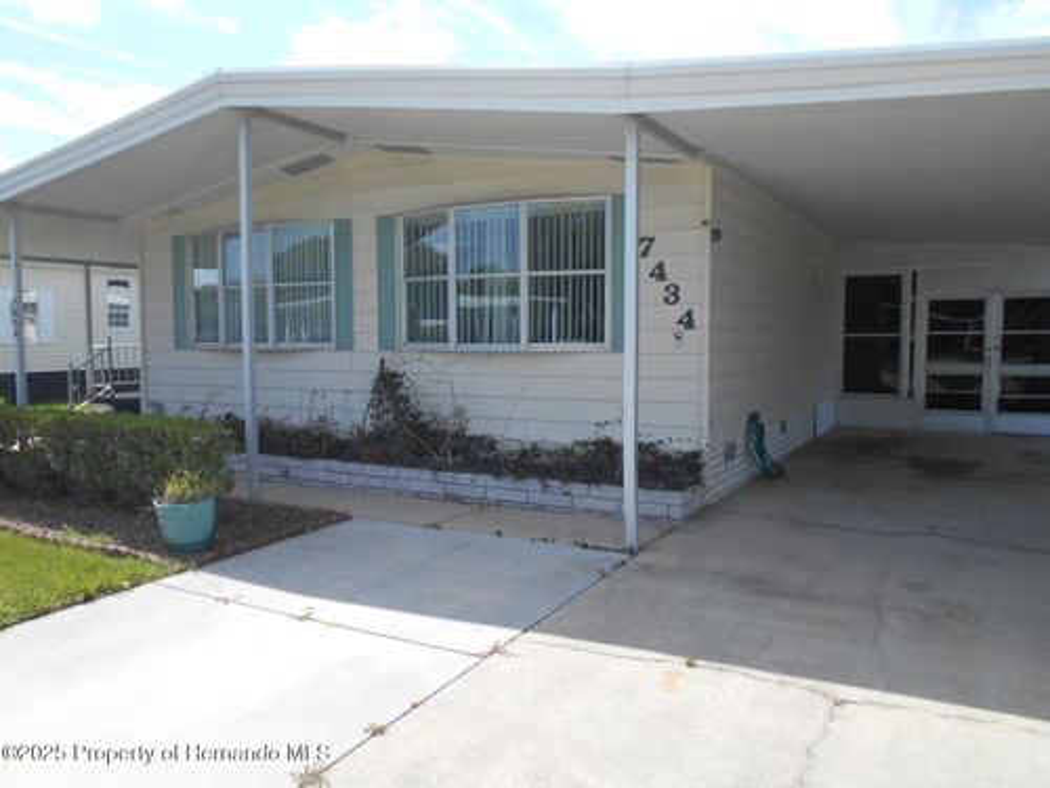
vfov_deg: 53.1
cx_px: 525
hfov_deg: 67.3
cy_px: 394
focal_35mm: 26
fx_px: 789
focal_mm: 4.6
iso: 80
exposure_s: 1/640
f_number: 3.2
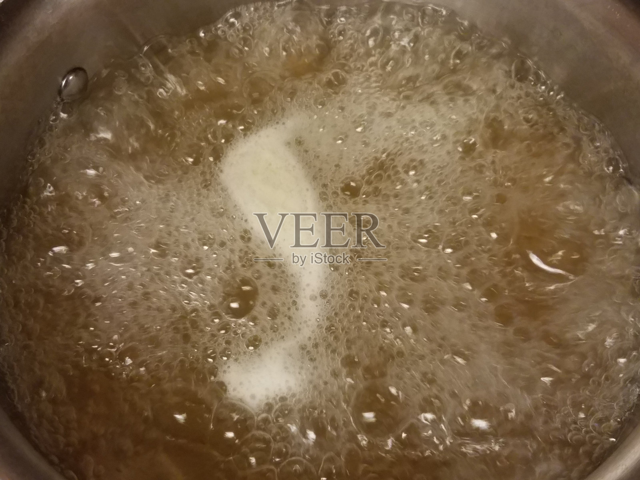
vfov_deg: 53.1
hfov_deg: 67.3
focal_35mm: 26
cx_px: 320
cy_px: 240
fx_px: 481
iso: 200
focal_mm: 4.2
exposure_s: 1/120
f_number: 1.7
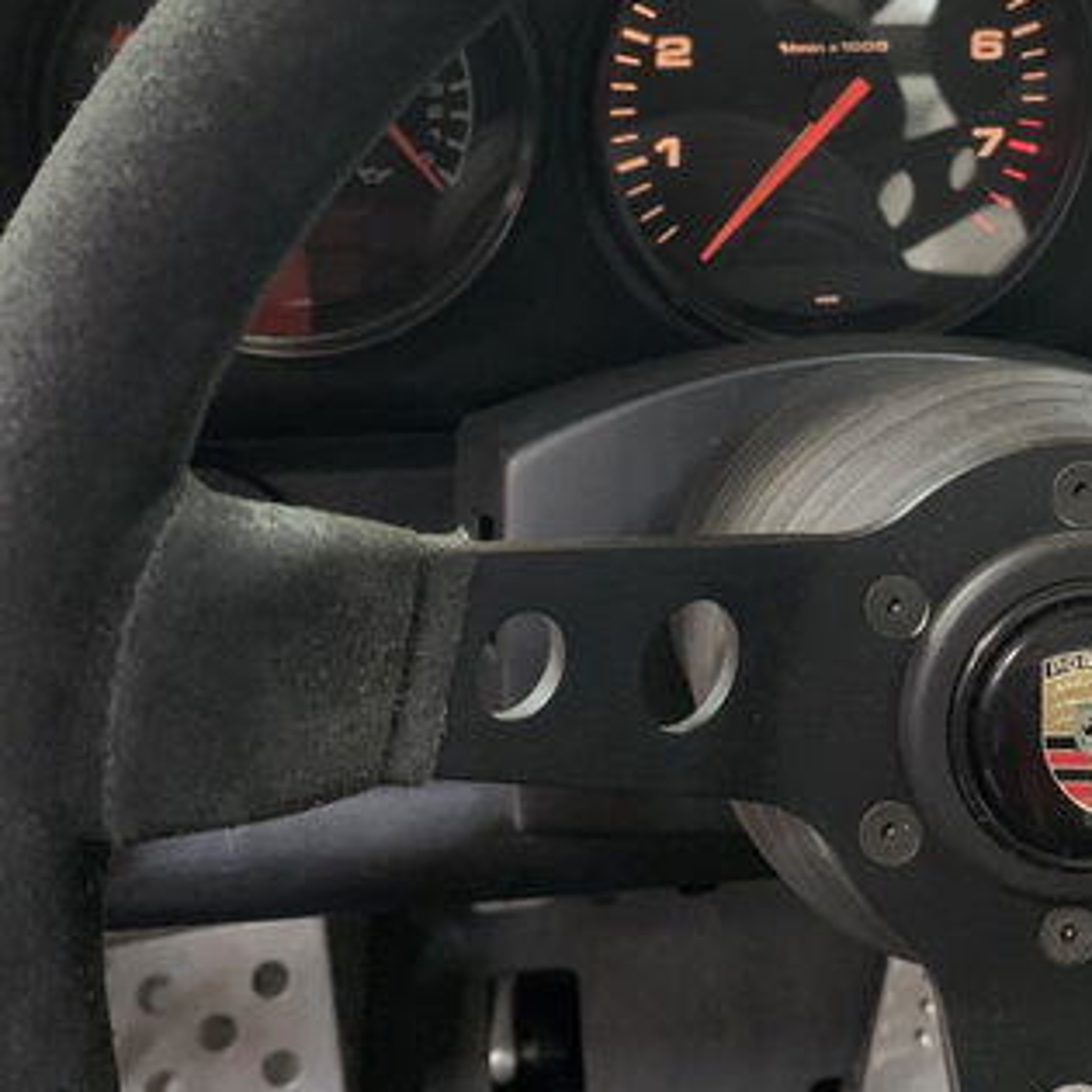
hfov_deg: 30.4
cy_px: 270
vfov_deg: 30.1
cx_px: 721
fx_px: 1999
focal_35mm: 56
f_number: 1.8
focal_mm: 4.25
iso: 640
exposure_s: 1/20
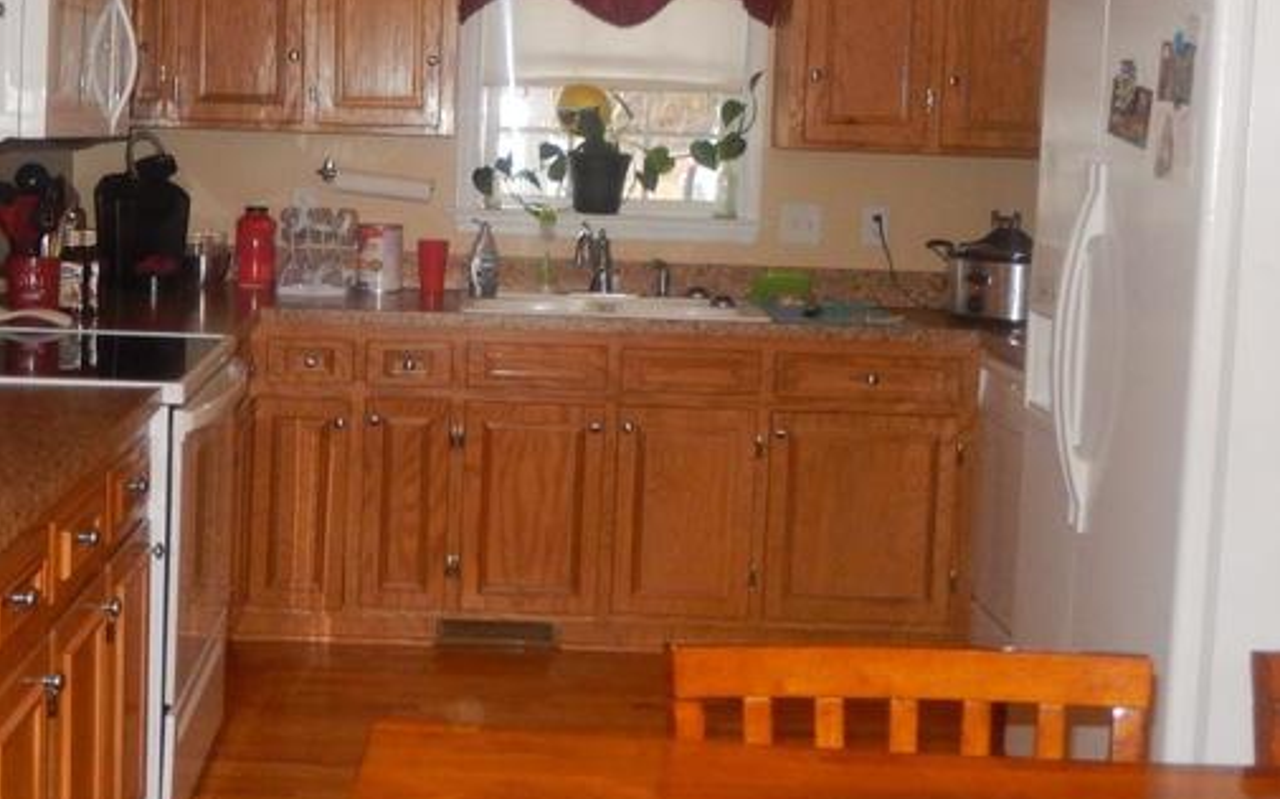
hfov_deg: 38.8
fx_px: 1813
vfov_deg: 24.7
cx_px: 532
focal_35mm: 52
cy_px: 274
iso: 560
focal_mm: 5.7
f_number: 3.8
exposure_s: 1/30
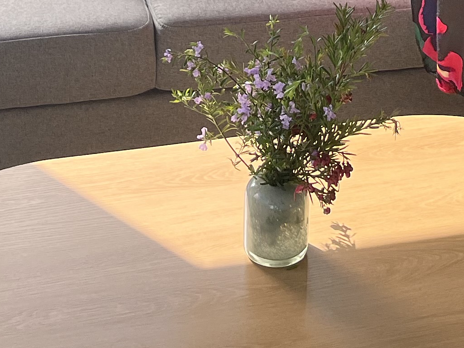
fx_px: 1367
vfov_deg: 12.8
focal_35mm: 102
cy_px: -329
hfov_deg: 19.2
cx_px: 283
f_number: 1.6
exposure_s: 1/1238
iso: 50
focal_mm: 5.1
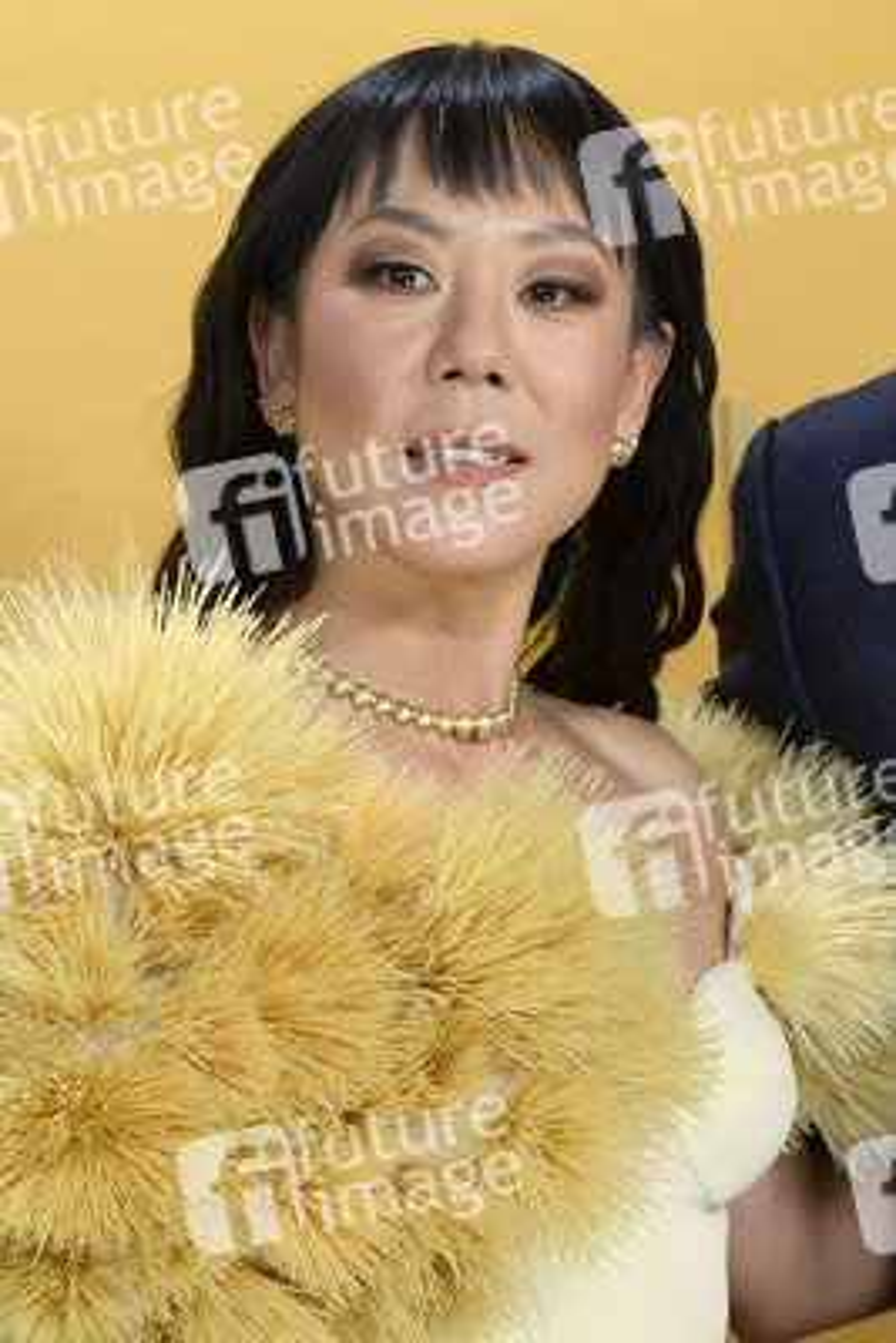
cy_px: 672
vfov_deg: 15.2
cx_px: 448
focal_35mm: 135
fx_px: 5035
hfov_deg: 10.2
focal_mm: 135
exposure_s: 1/250
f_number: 5.6
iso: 2500
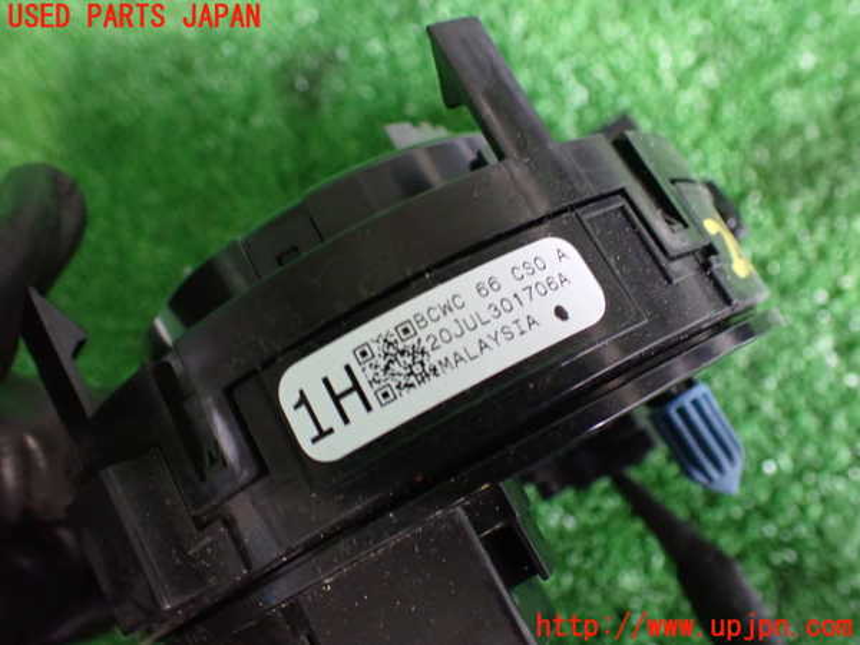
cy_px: 322
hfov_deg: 60.0
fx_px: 745
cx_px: 430
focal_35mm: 30
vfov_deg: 46.8
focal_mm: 5.4
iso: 800
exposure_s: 1/50
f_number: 2.3
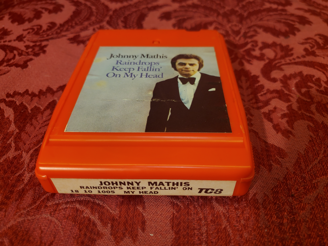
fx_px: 246
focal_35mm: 26
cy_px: 123
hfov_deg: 67.3
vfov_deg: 53.1
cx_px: 164
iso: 64
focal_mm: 4.3
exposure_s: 1/120
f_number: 1.5
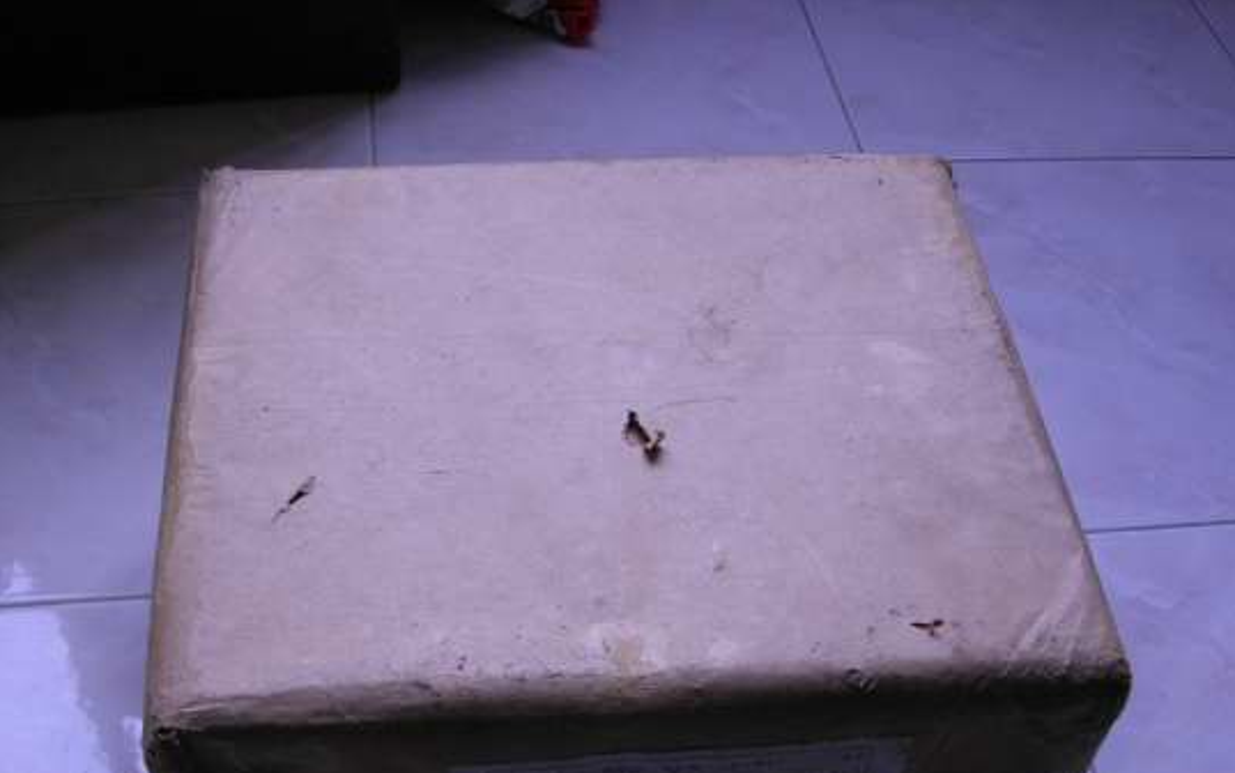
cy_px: 550
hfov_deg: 41.8
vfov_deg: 26.6
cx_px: 584
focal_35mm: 48
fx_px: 1616
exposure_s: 1/160
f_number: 2.8
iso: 64
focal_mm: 7.8
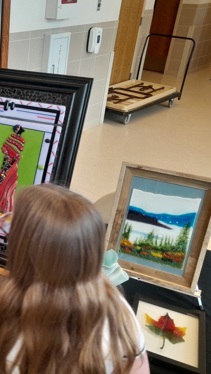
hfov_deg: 26.7
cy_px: 184
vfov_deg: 50.5
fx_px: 398
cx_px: -34
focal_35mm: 40
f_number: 1.8
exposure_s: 1/60
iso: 64
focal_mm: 4
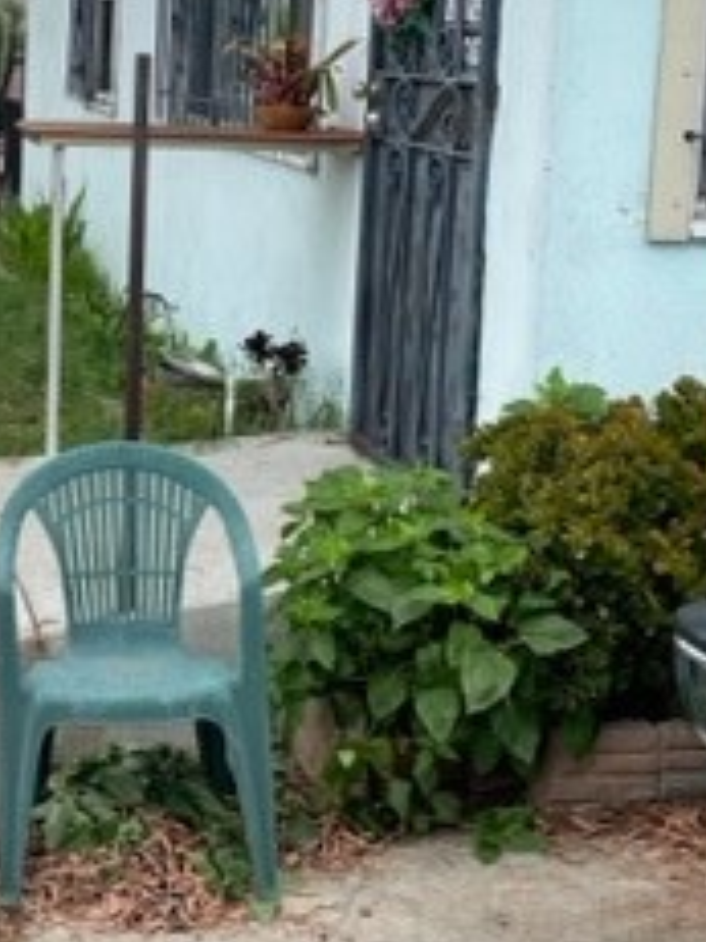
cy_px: 314
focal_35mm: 72
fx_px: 1960
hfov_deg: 19.9
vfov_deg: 26.9
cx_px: 41
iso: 32
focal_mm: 4.2
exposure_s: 1/1147
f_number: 1.6
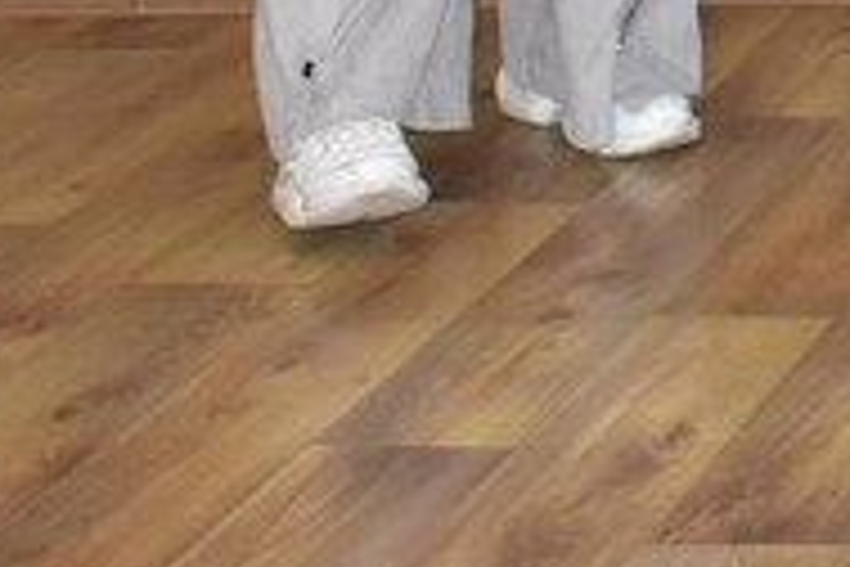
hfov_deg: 10.5
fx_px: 4320
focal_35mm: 183
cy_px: -1082
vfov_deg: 6.8
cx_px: 1588
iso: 800
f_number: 4.5
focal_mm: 18
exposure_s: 1/80
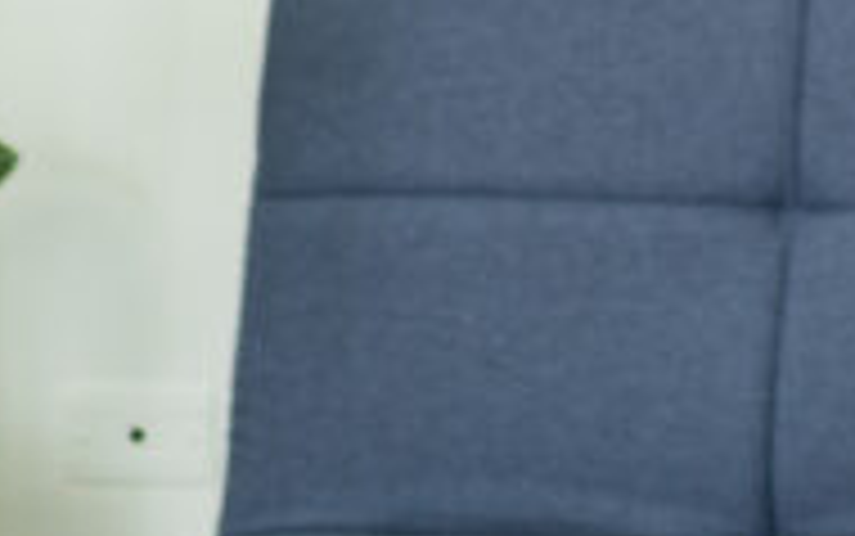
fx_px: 4477
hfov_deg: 10.4
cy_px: -885
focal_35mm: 192
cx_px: 1386
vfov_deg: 6.4
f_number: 1.8
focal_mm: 35
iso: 100
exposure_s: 1/200
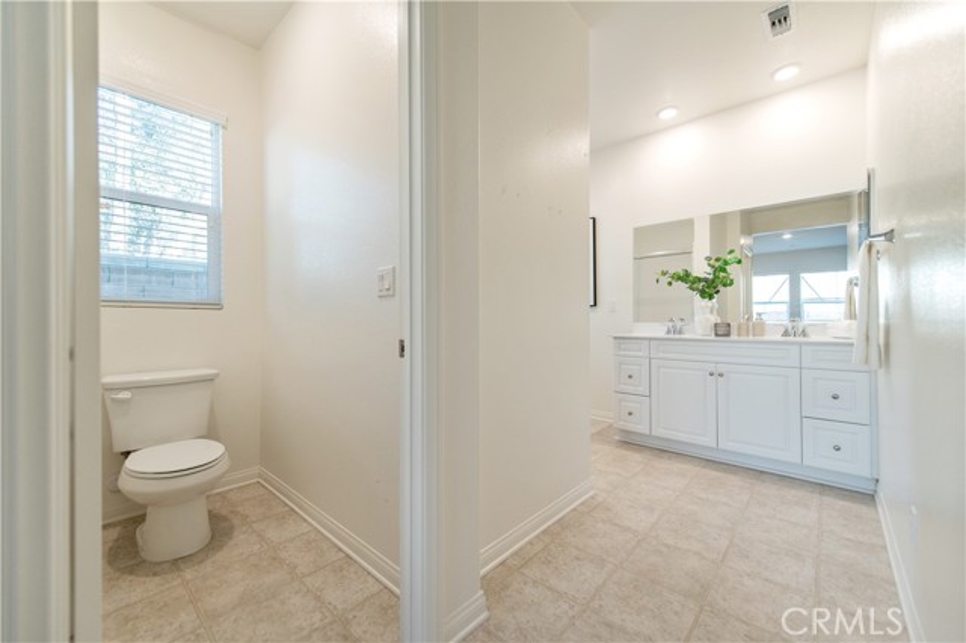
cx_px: 483
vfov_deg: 81.1
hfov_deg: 104.3
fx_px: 375
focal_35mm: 14
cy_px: 322
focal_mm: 14
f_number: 2.8
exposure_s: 1/200
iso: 400
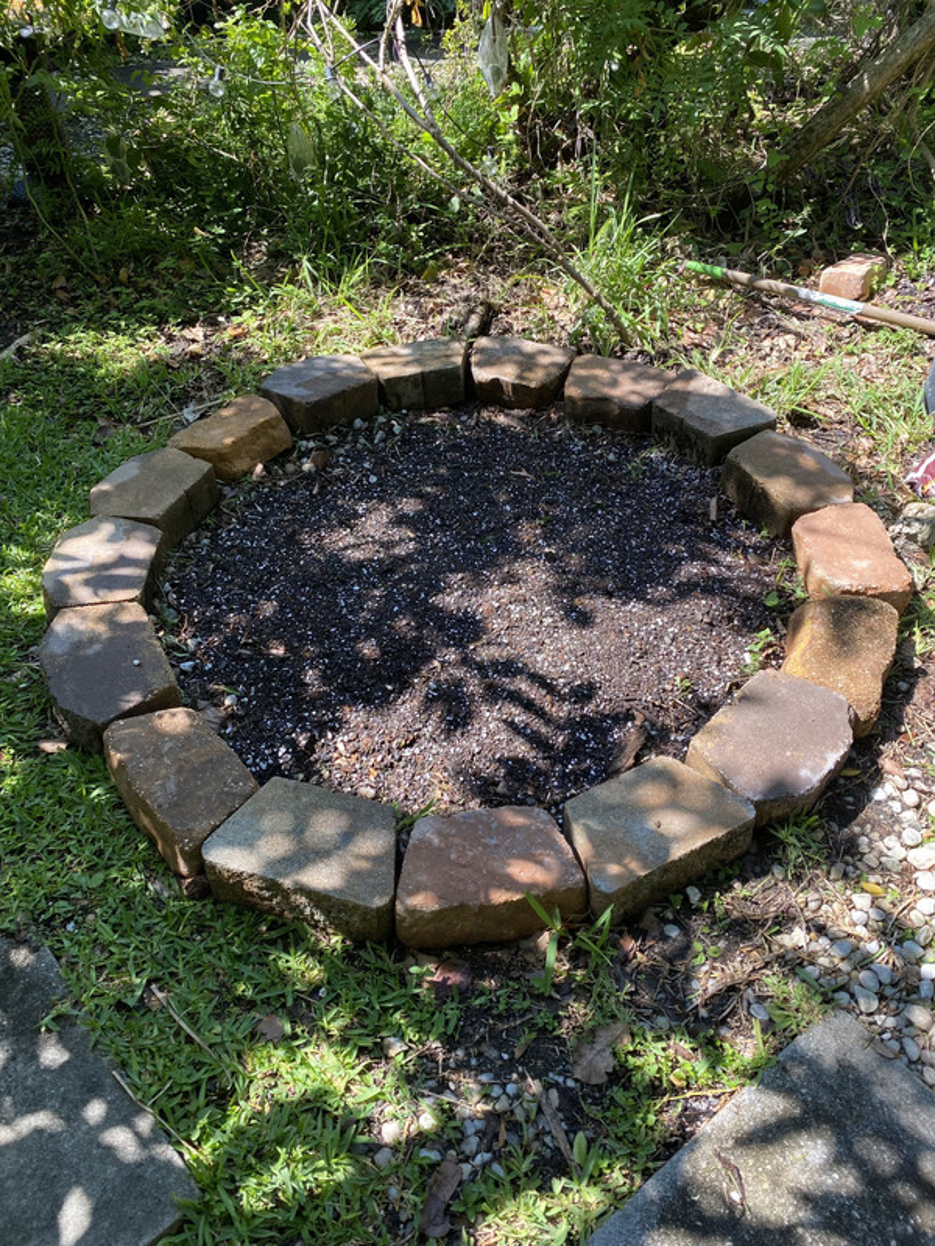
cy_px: 623
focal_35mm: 26
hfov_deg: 53.1
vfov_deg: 67.3
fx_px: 936
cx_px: 468
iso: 32
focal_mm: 4.25
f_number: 1.8
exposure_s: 1/354
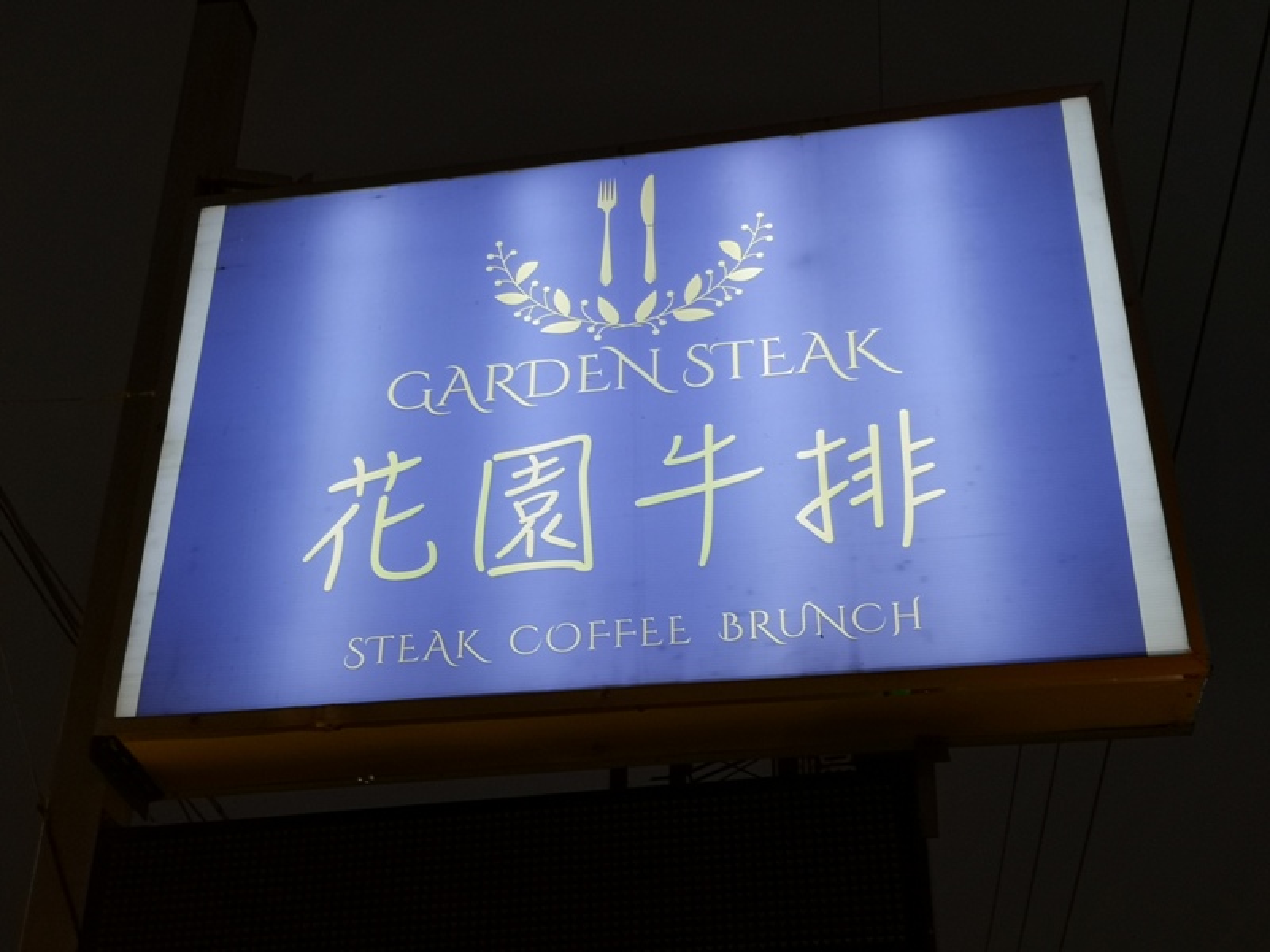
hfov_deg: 38.2
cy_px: 476
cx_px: 635
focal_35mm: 50
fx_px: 1834
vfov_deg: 29.1
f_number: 1.8
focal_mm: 3.95
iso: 160
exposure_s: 1/50
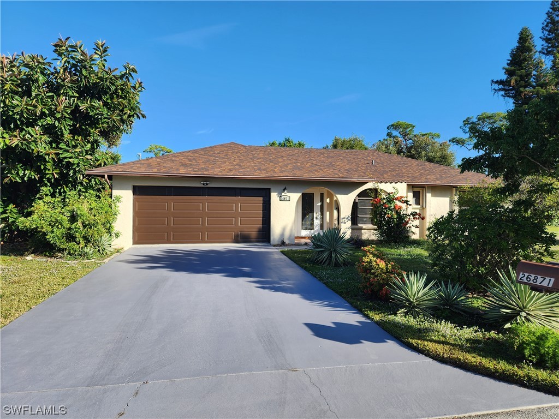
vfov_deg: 58.9
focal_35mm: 23
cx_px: 280
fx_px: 371
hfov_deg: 73.9
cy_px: 210
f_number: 1.8
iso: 12
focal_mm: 6.4
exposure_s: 1/652
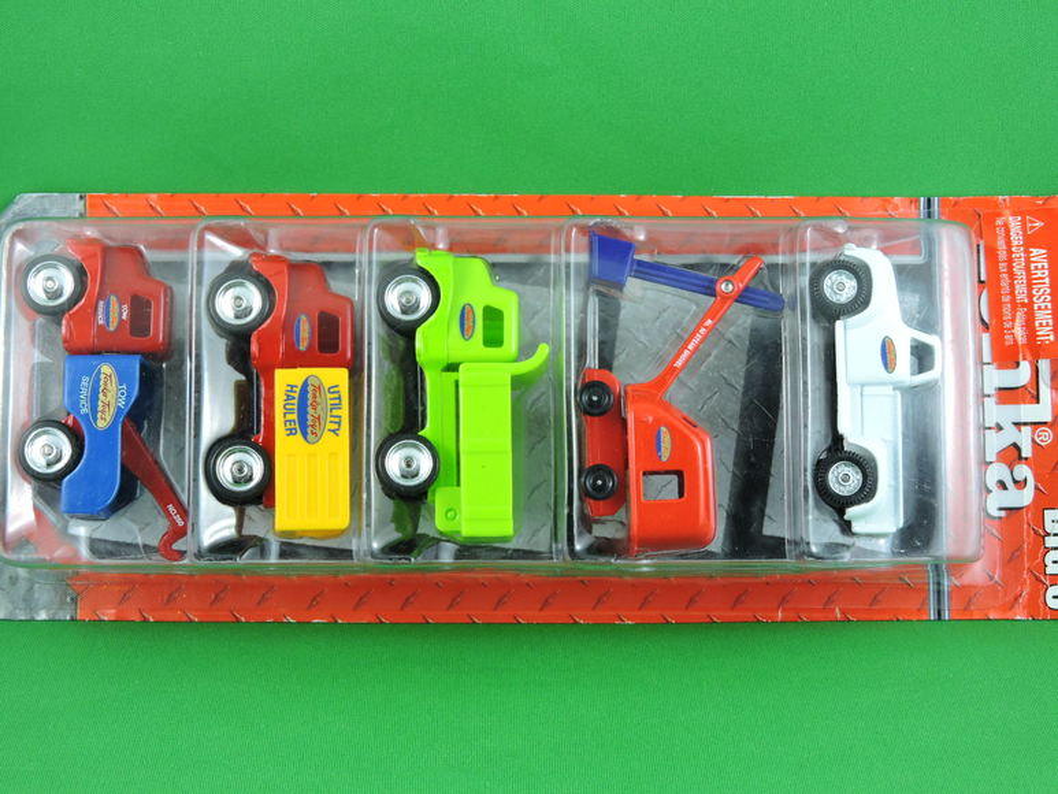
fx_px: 1987
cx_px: 529
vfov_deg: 22.6
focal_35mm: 65
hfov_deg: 29.8
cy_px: 397
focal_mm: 11.6
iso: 200
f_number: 4.2
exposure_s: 1/30
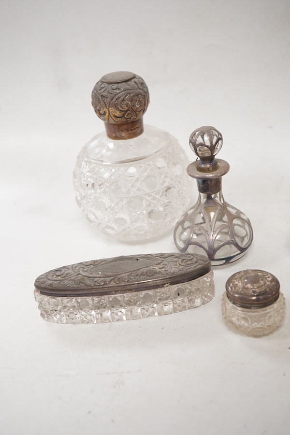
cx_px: 145
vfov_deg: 43.6
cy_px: 218
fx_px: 544
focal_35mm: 45
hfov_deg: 29.9
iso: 1250
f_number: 8
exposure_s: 1/125
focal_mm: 30
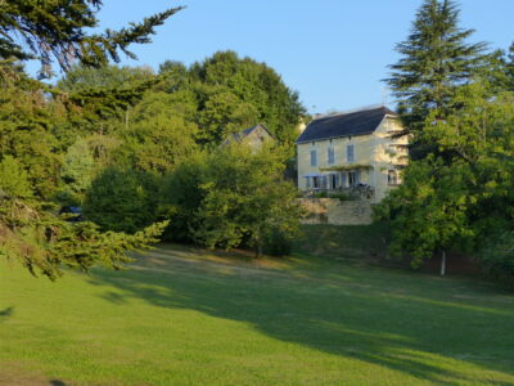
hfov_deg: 40.4
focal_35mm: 47
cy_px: 193
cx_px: 257
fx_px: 698
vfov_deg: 30.9
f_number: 3.2
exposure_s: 1/640
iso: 200
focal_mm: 8.4
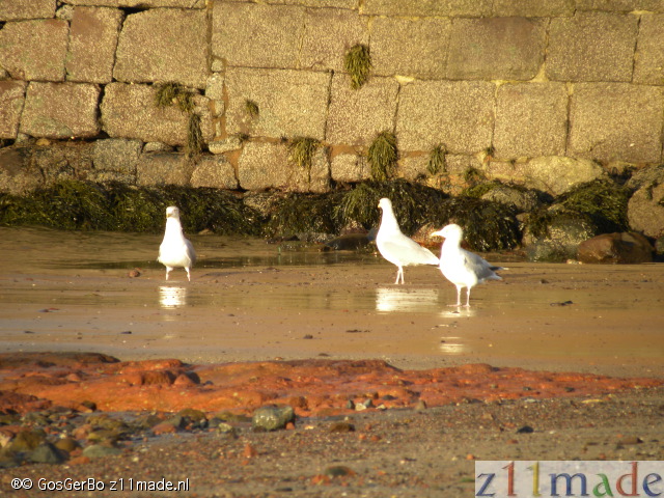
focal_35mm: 624
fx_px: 11969
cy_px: 249
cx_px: 332
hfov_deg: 3.2
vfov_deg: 2.4
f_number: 5
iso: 64
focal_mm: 110.4
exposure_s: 1/131
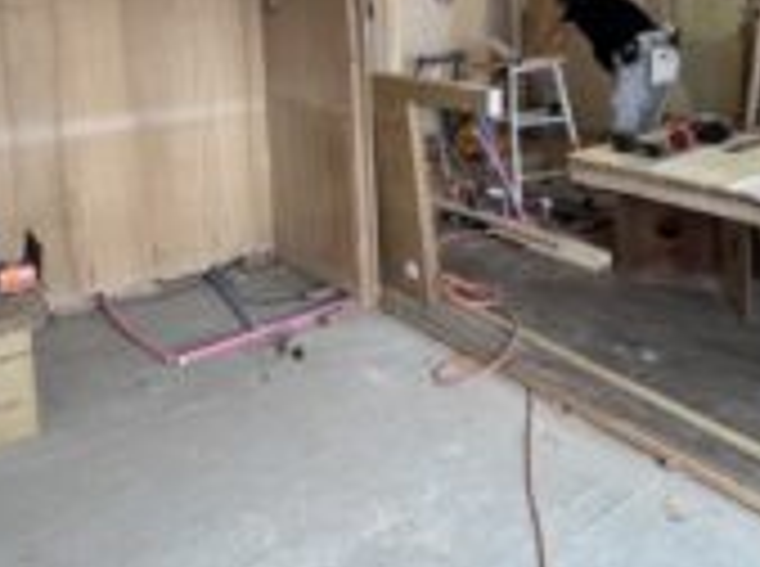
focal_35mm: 37
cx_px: 450
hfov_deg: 50.0
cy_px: 45
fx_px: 811
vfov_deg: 35.9
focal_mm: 1.57
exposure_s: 1/100
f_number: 1.8
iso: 160
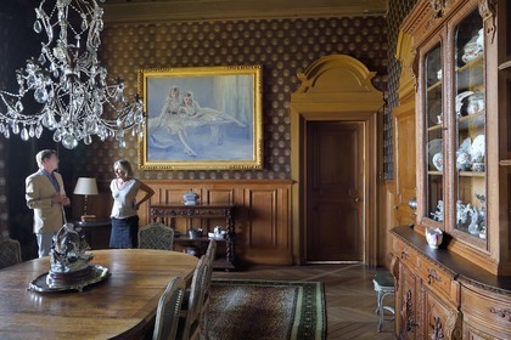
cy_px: 170
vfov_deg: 42.3
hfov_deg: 60.3
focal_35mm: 31
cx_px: 256
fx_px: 440
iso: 1600
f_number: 8
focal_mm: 31
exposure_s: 1/25
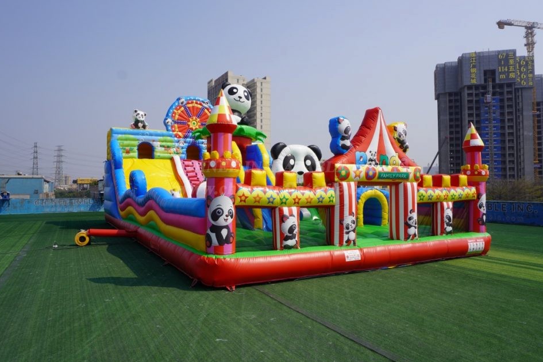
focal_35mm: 26
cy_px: 178
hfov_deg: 69.4
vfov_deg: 49.6
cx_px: 280
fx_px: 392
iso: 100
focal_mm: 16
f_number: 10
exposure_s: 1/250
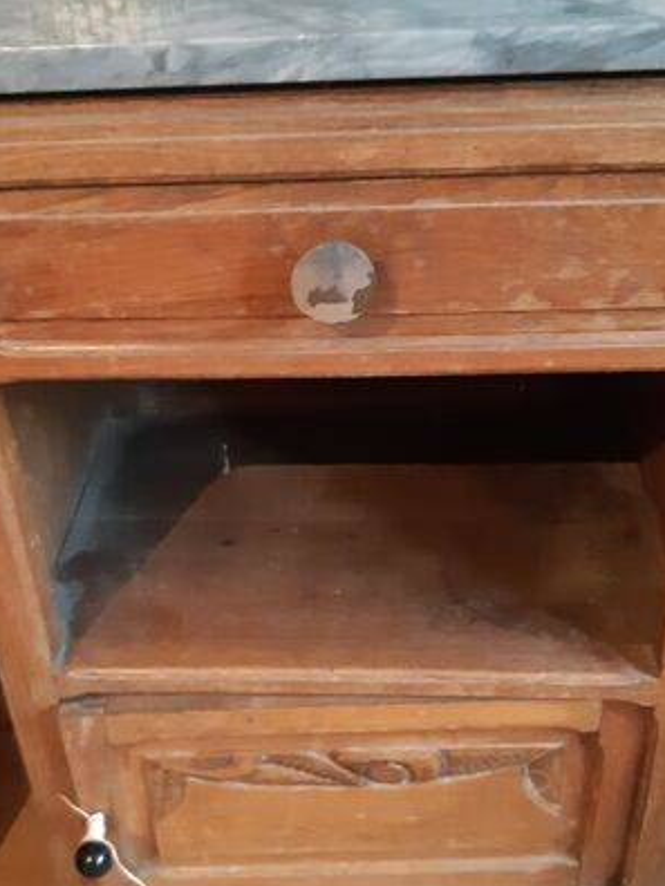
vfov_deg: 44.7
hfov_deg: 34.3
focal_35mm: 42
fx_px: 1076
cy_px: 499
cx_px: 280
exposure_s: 1/17
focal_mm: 3.92
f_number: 1.7
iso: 640
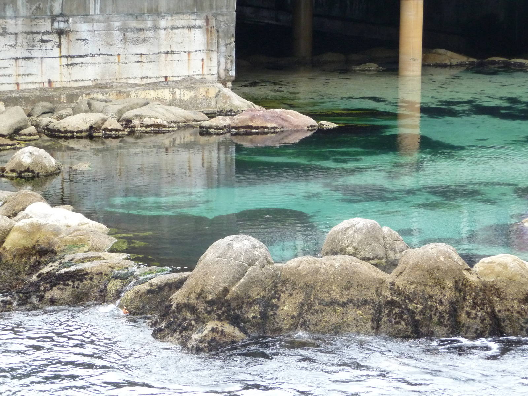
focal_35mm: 128
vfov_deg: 11.6
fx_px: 1952
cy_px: 198
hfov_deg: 15.4
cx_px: 264
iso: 400
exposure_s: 1/400
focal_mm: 21.8
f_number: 4.7
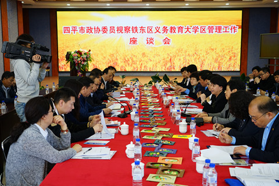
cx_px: 140
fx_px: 325
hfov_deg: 46.4
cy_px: 93
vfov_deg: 31.8
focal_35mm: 42
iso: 500
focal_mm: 42
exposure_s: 1/60
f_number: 4.5
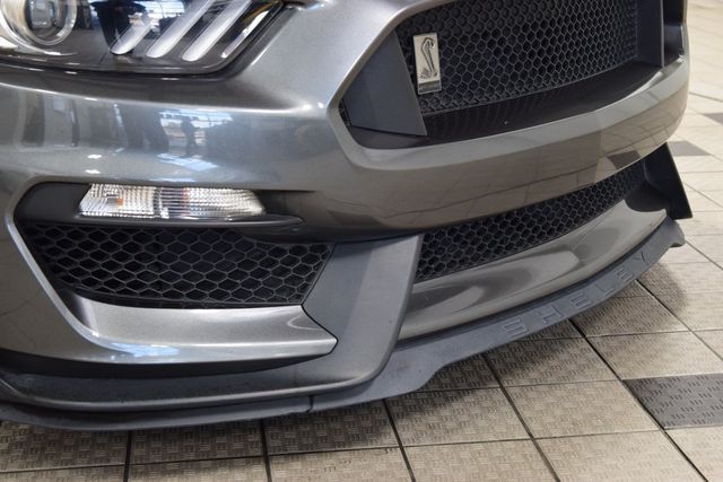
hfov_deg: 30.5
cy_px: 241
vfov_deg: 20.6
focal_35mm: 66
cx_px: 362
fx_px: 1326
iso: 800
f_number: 6.3
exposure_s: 1/15
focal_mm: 44
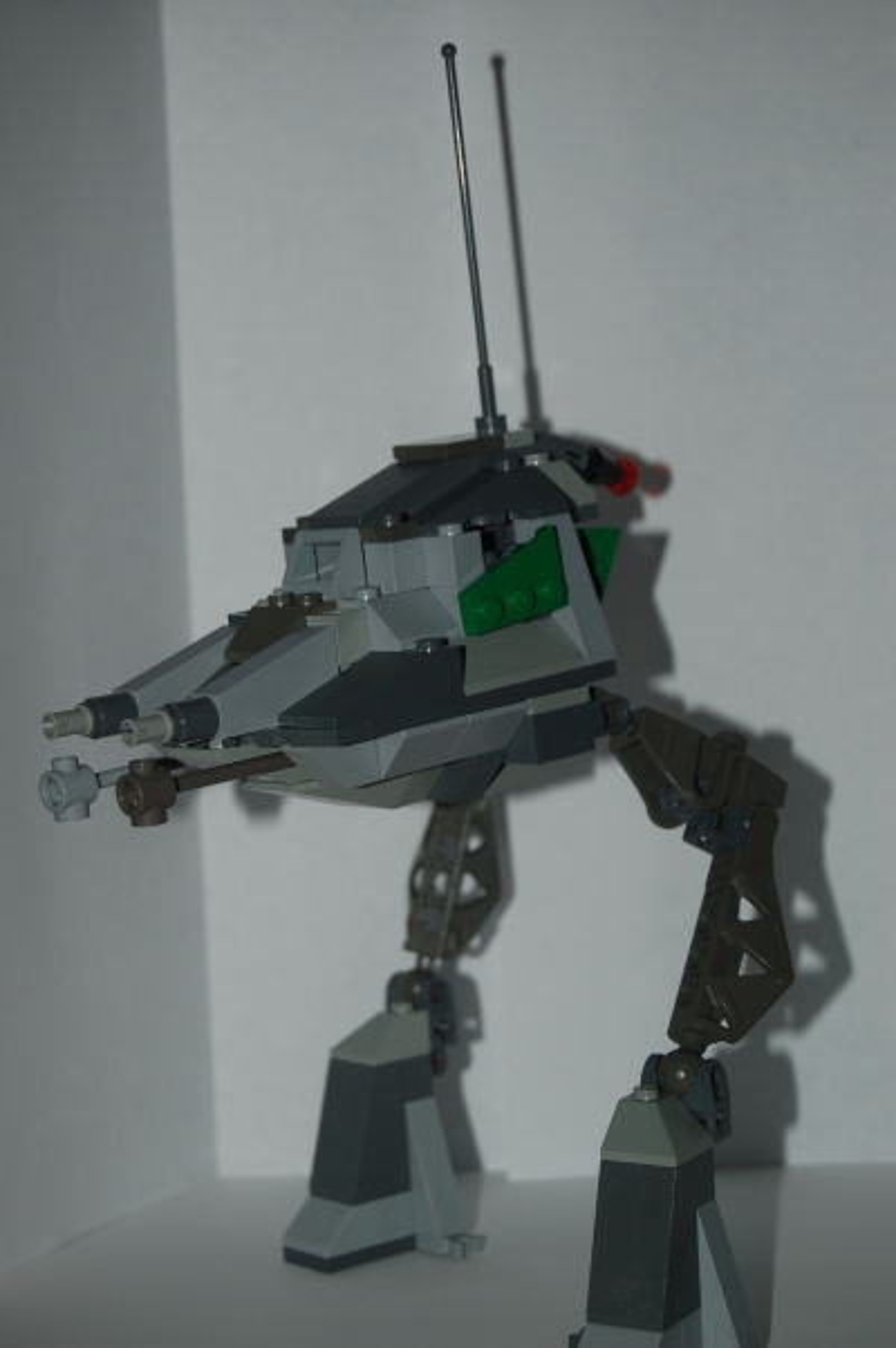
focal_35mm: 82
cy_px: 674
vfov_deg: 24.6
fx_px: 3087
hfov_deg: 16.5
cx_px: 448
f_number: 5.6
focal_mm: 55
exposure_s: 1/125
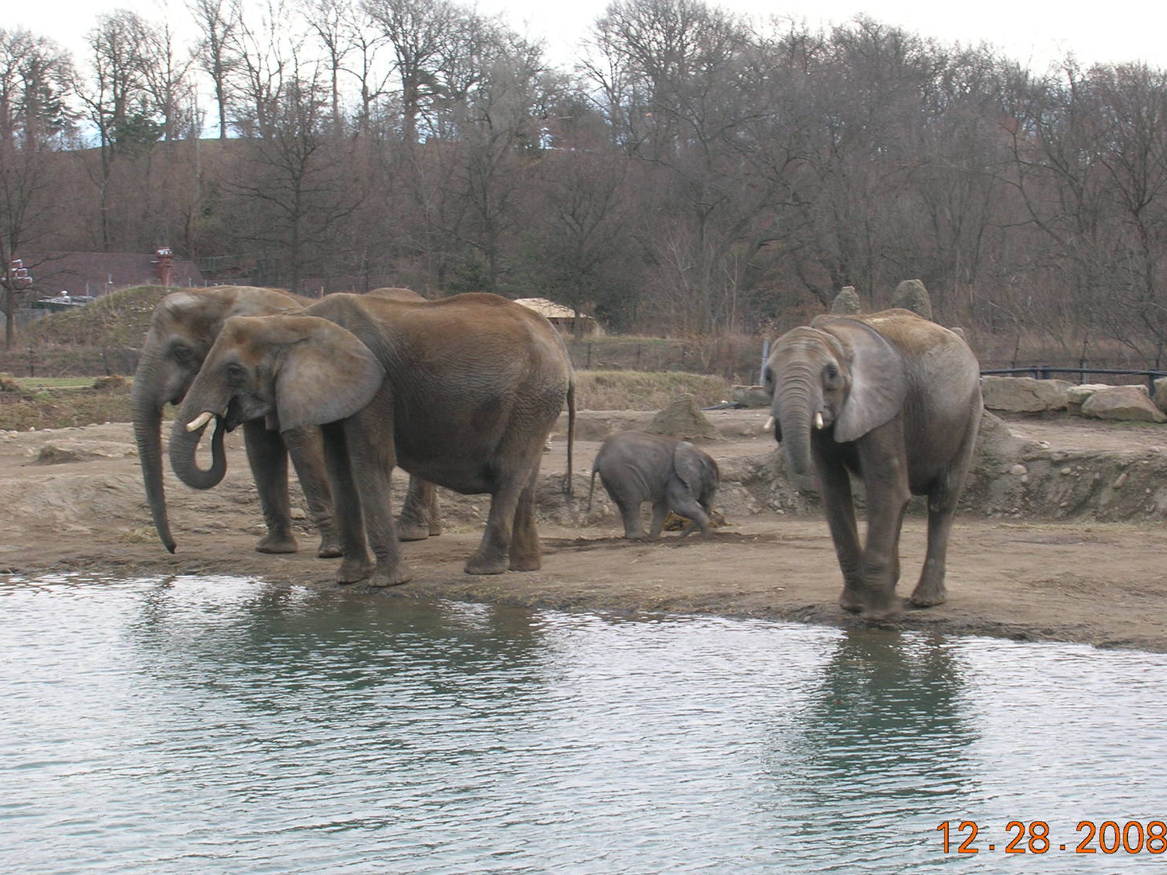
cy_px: 460
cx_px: 620
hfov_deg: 27.0
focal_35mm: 72
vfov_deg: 20.4
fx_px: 2427
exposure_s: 1/32.1
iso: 50
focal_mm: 11
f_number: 6.4
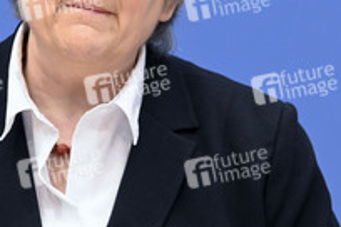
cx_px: 83
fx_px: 2557
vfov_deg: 5.1
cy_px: 43
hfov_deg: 7.6
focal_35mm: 270
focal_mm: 122
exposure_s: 1/500
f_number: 5
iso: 5000
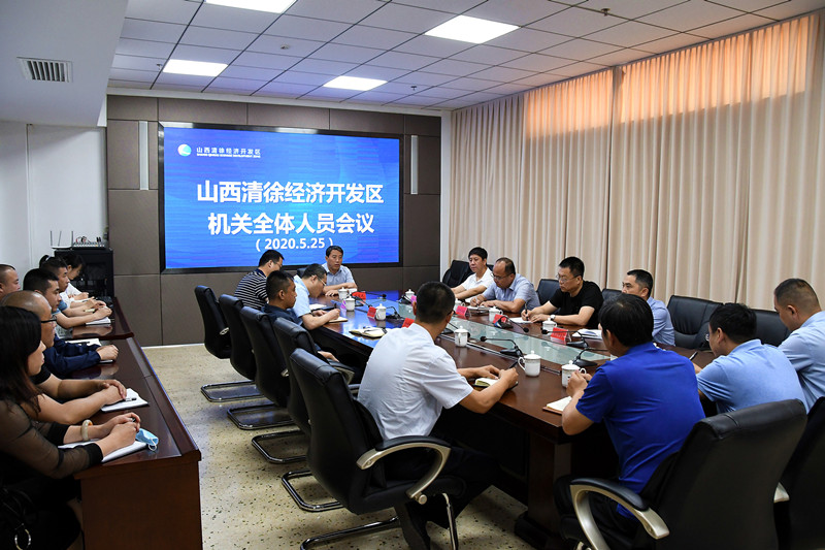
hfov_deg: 67.4
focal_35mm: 27
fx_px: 619
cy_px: 275
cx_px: 412
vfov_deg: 47.9
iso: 2000
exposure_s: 1/100
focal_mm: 18
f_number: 5
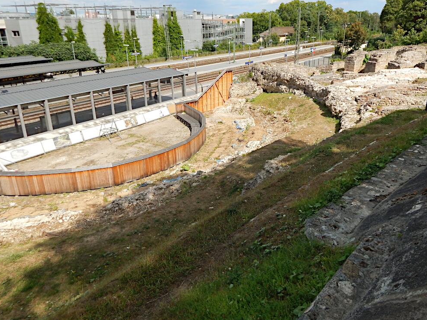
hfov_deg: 63.2
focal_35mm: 28
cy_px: 140
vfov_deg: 49.6
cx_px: 242
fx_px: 345
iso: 125
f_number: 6
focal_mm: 4
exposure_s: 1/400
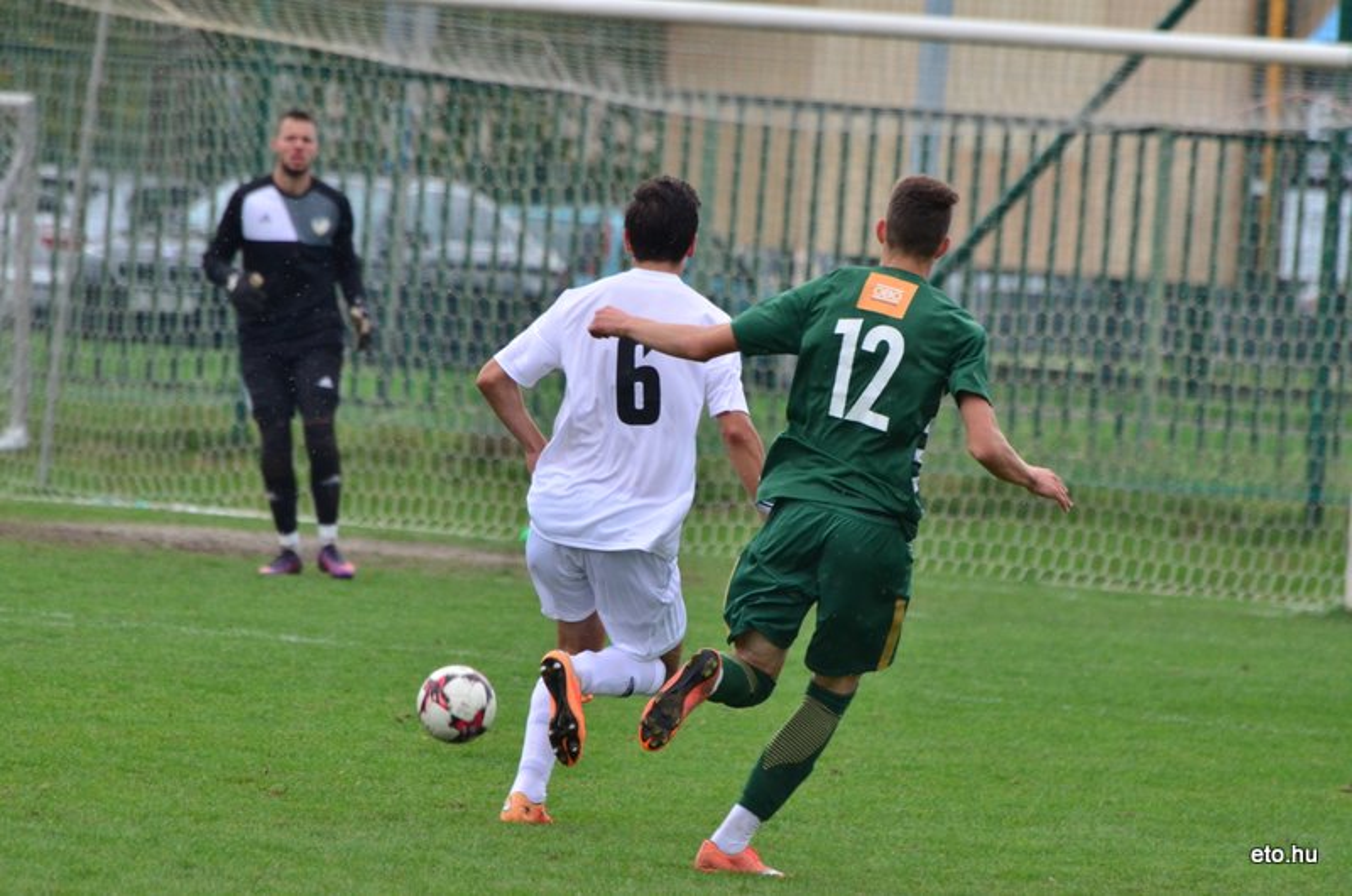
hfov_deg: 4.6
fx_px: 16866
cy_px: 448
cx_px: 676
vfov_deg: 3.0
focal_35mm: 450
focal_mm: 300
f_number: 7.1
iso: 1000
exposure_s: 1/1000
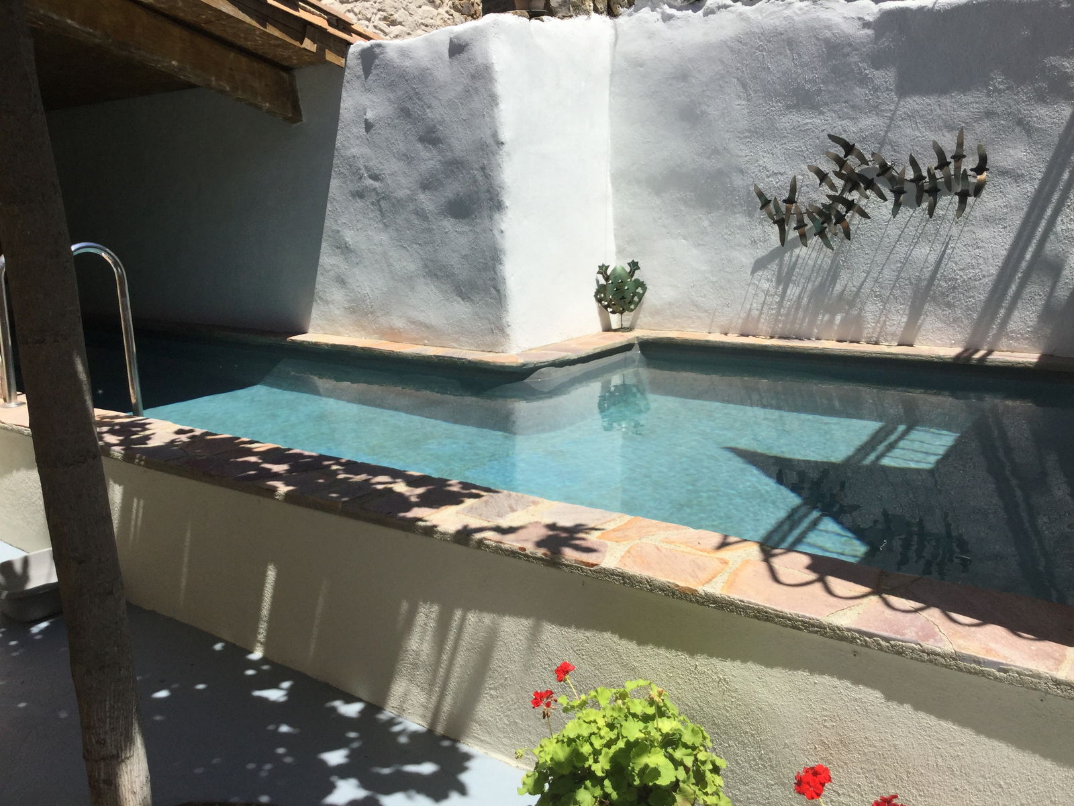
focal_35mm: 31
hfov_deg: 58.4
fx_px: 962
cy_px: 403
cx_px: 537
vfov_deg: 45.4
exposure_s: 1/1894
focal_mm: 3.3
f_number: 2.4
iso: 25
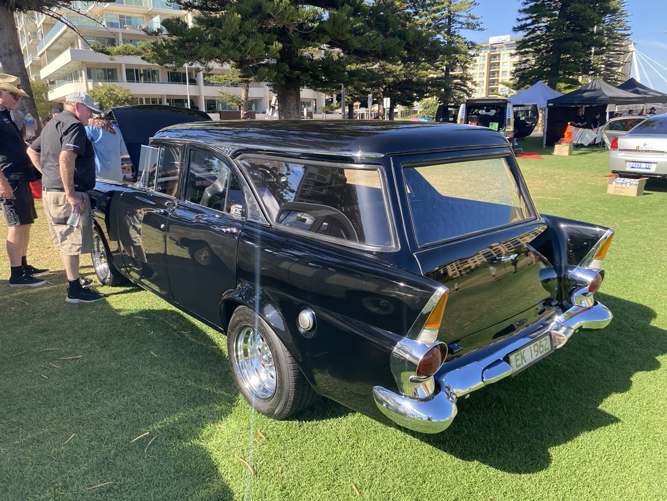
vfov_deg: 53.1
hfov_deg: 67.3
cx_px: 334
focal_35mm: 26
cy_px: 250
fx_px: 501
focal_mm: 4.25
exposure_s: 1/651
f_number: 1.8
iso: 32
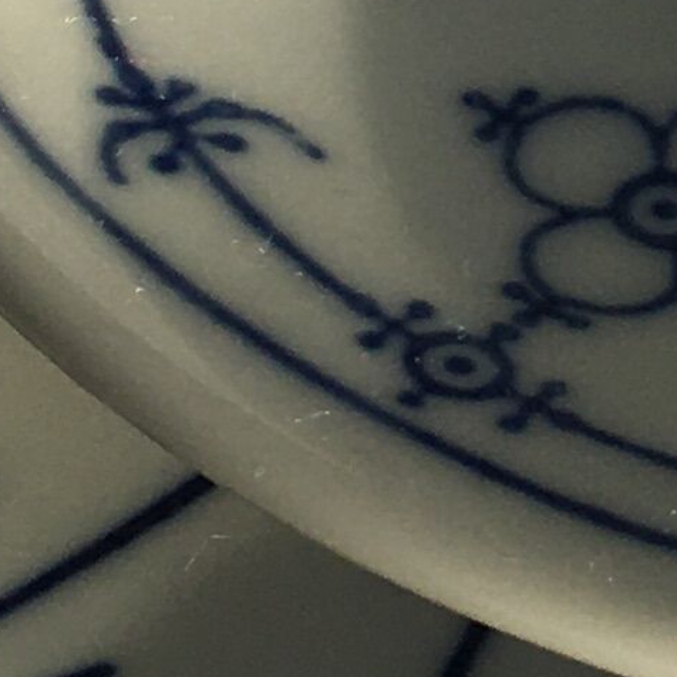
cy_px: -927
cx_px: 1175
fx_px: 4801
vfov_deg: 7.5
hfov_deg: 7.8
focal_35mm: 217
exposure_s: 1/466
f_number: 2.2
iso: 25
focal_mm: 4.15
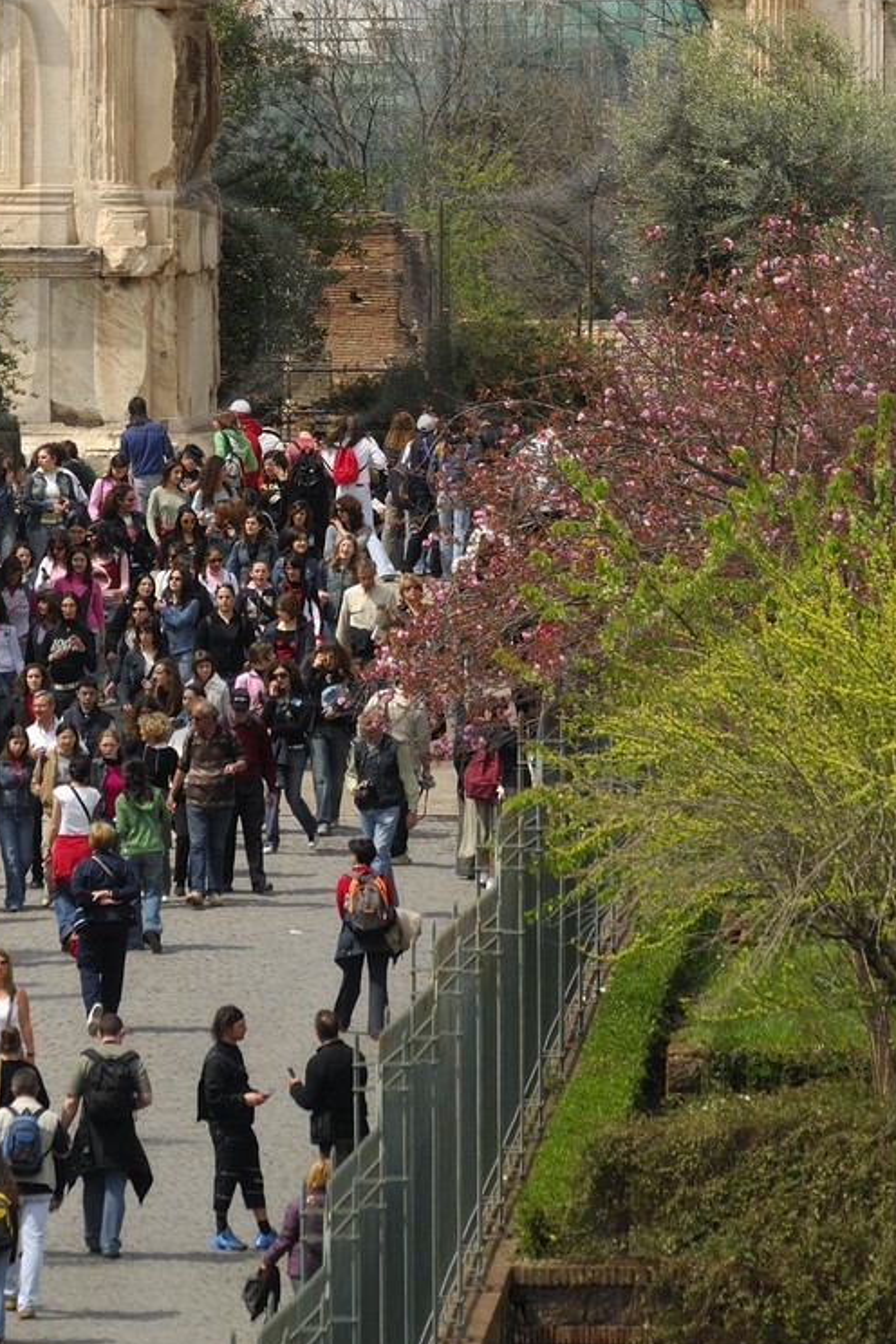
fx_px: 24078
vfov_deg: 3.2
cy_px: 211
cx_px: 359
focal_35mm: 645
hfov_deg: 2.1
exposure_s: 1/200
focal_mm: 200
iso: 100
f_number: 7.1
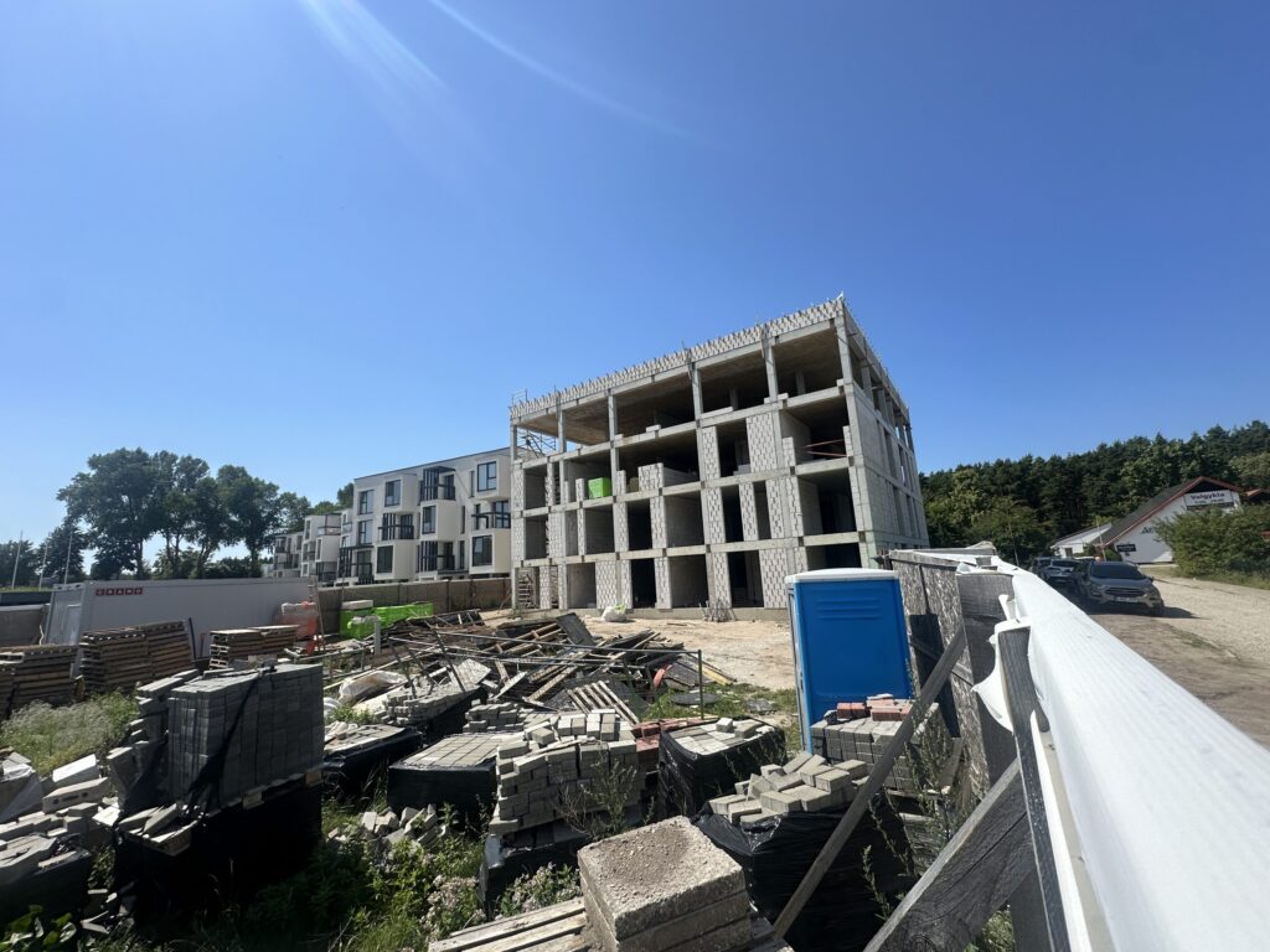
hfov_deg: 102.1
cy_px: 476
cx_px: 635
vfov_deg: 85.7
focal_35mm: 14
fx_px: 514
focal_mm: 2.22
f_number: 2.2
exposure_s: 1/2174
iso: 40
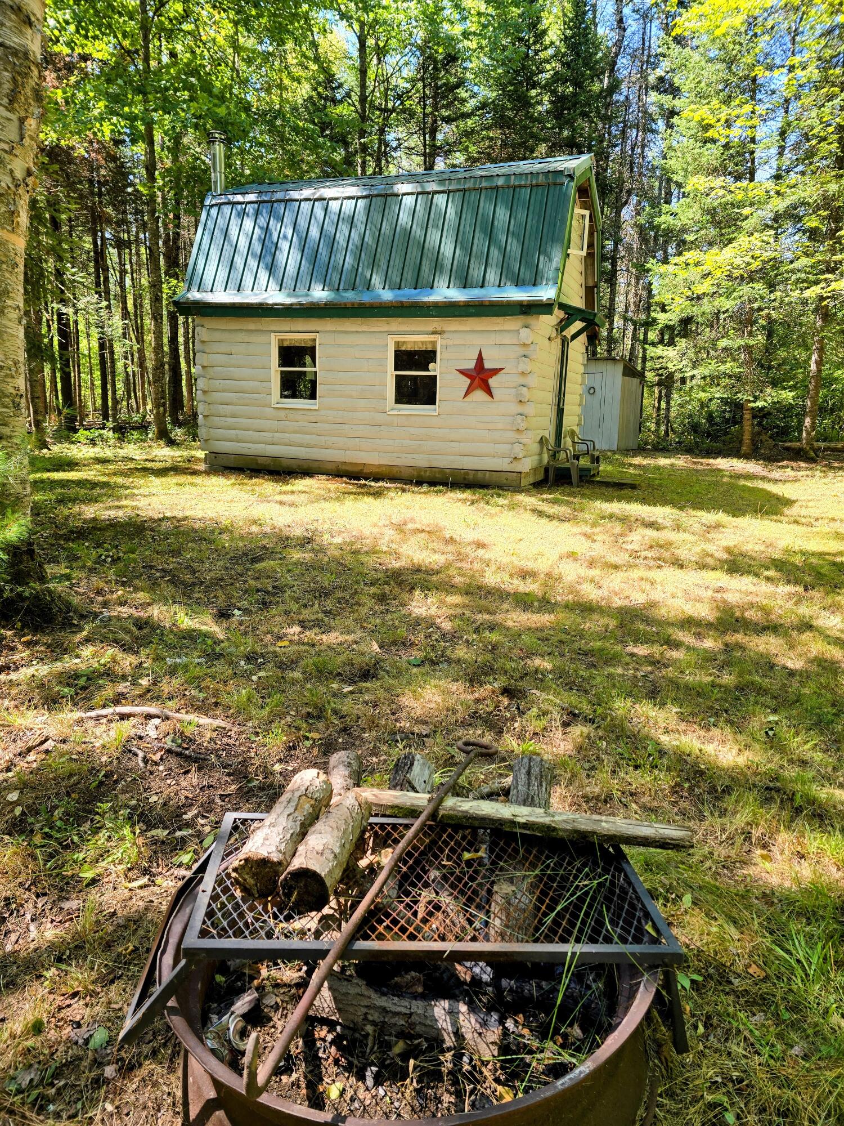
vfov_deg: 73.9
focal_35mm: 23
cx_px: 422
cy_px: 563
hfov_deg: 58.9
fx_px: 748
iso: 20
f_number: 1.7
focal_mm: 6.3
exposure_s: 1/180
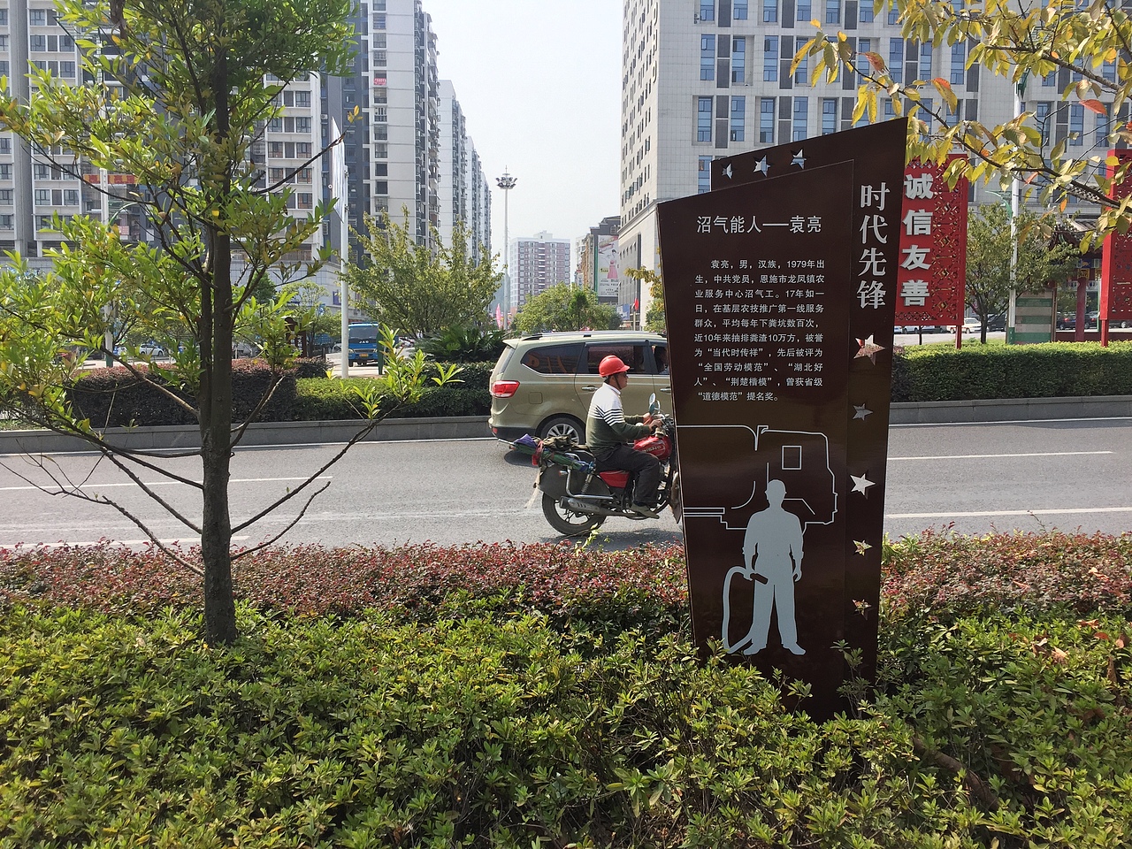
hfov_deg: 61.7
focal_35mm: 29
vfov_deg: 48.2
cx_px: 566
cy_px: 424
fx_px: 948
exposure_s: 1/1130
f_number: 2.2
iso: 32
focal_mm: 4.15
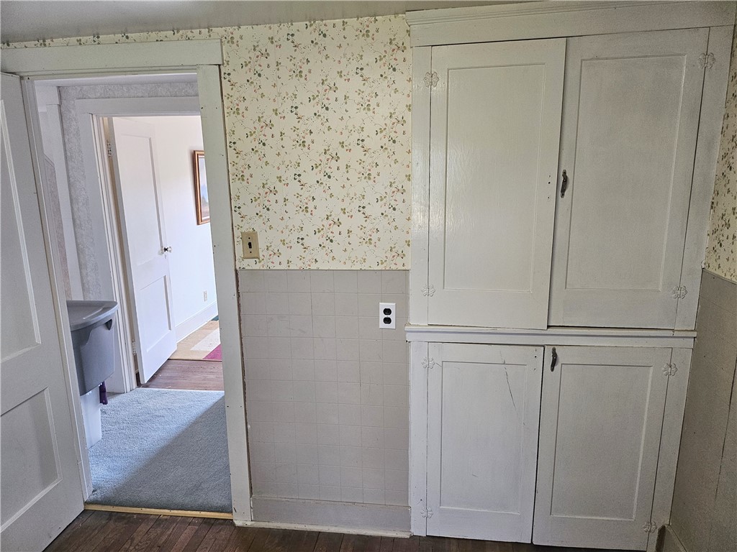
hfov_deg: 71.6
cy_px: 276
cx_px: 368
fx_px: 511
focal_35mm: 24
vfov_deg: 56.8
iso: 200
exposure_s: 1/120
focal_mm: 5
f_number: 1.8
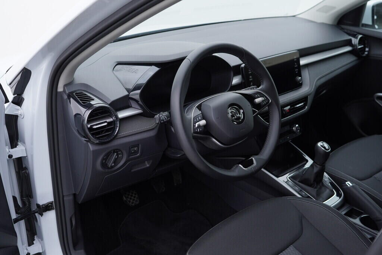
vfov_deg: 36.9
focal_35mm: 36
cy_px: 128
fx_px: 382
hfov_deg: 53.1
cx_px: 191
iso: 125
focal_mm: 24
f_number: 3.2
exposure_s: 1/50
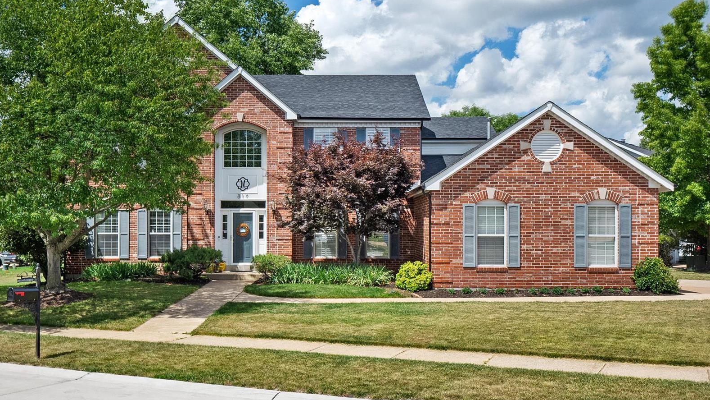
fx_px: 640
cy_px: 172
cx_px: 353
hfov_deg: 58.0
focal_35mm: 34
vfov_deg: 34.6
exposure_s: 1/500
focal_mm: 16
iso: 400
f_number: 8
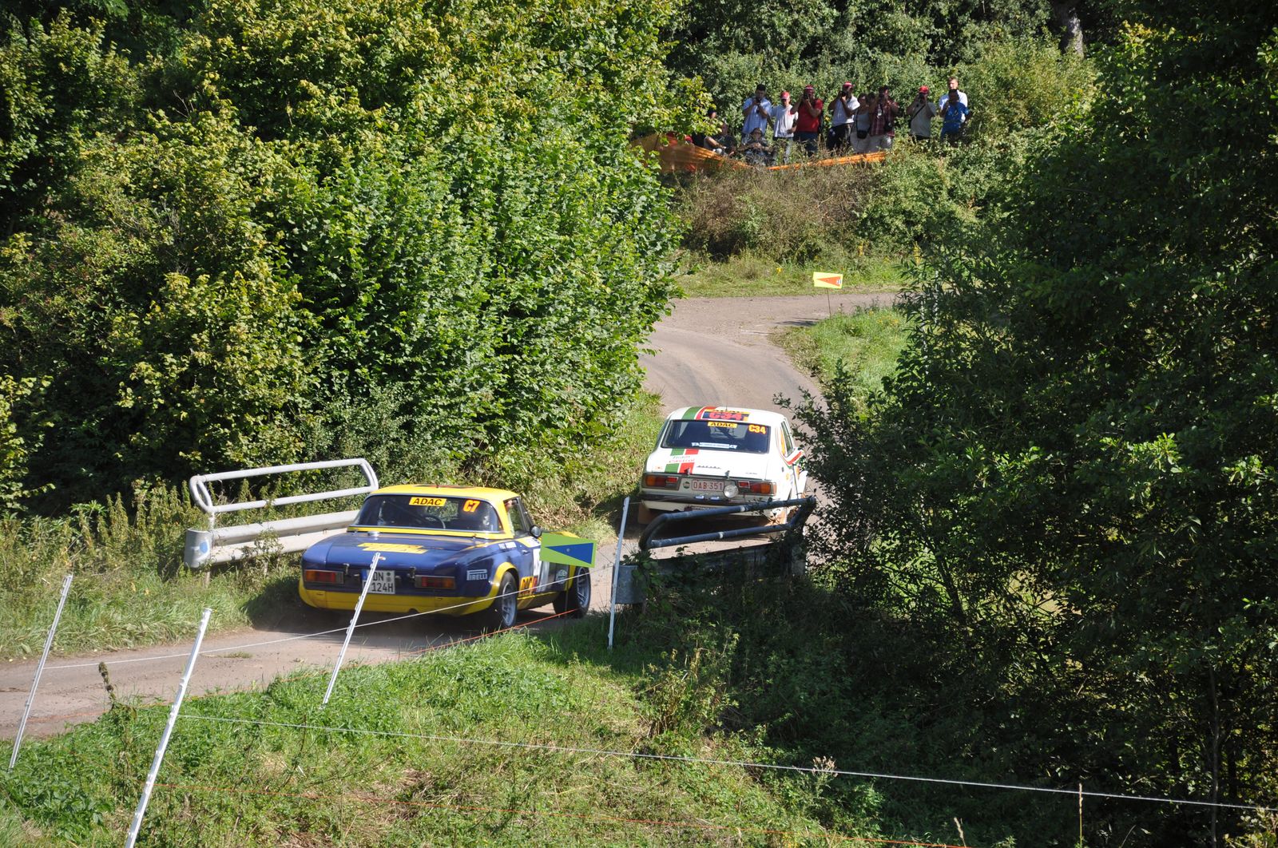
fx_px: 5583
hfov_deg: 13.1
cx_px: 639
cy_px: 424
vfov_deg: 8.7
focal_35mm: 158
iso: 250
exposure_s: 1/500
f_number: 5.6
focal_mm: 105
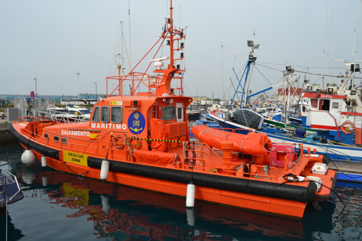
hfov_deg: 67.4
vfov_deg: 47.9
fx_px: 272
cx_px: 181
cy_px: 120
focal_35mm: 27
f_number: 8
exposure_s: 1/250
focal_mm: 18
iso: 100
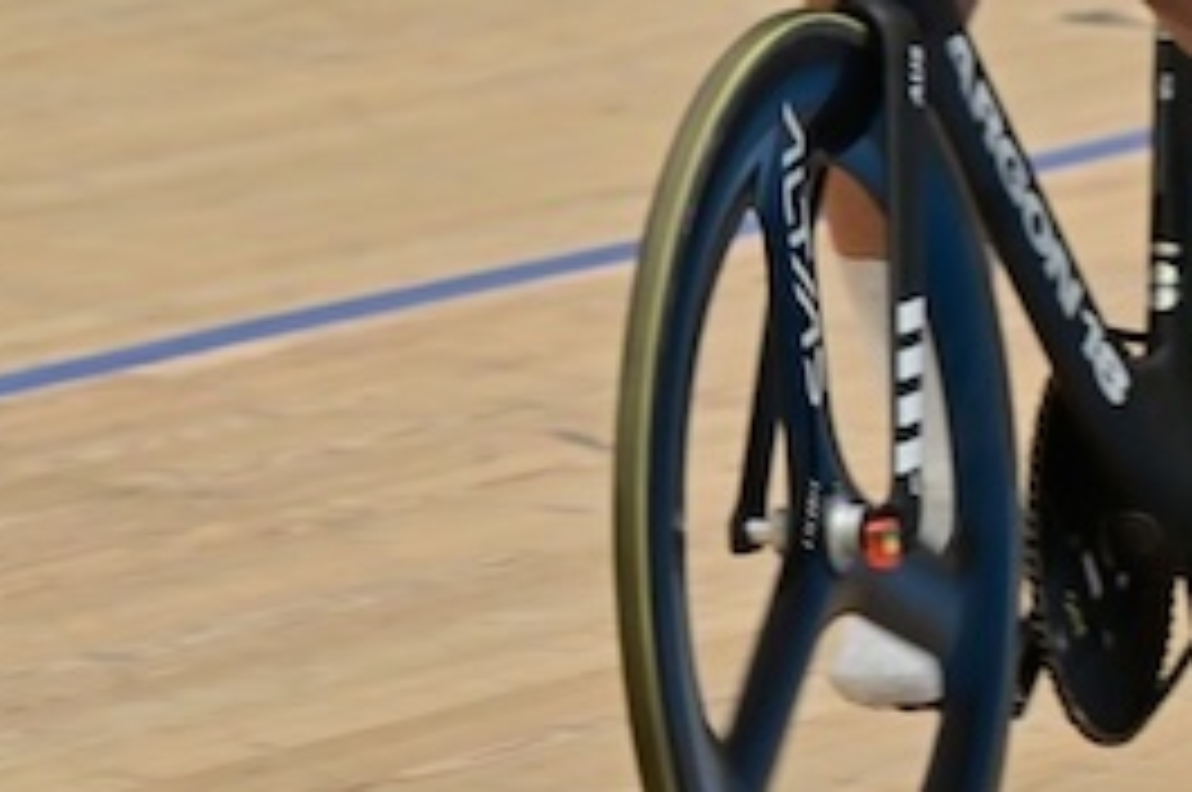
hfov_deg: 3.8
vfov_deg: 2.5
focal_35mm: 544
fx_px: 17990
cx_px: -463
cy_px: 101
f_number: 5.6
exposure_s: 1/800
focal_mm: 180
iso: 2500
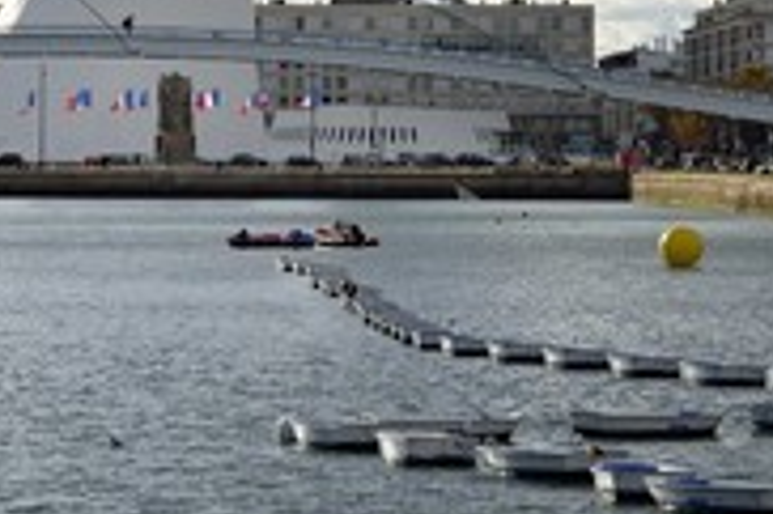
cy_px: 21
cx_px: 189
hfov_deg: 8.5
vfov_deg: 5.6
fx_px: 5213
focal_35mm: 243
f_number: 11
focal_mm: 105
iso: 200
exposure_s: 1/500
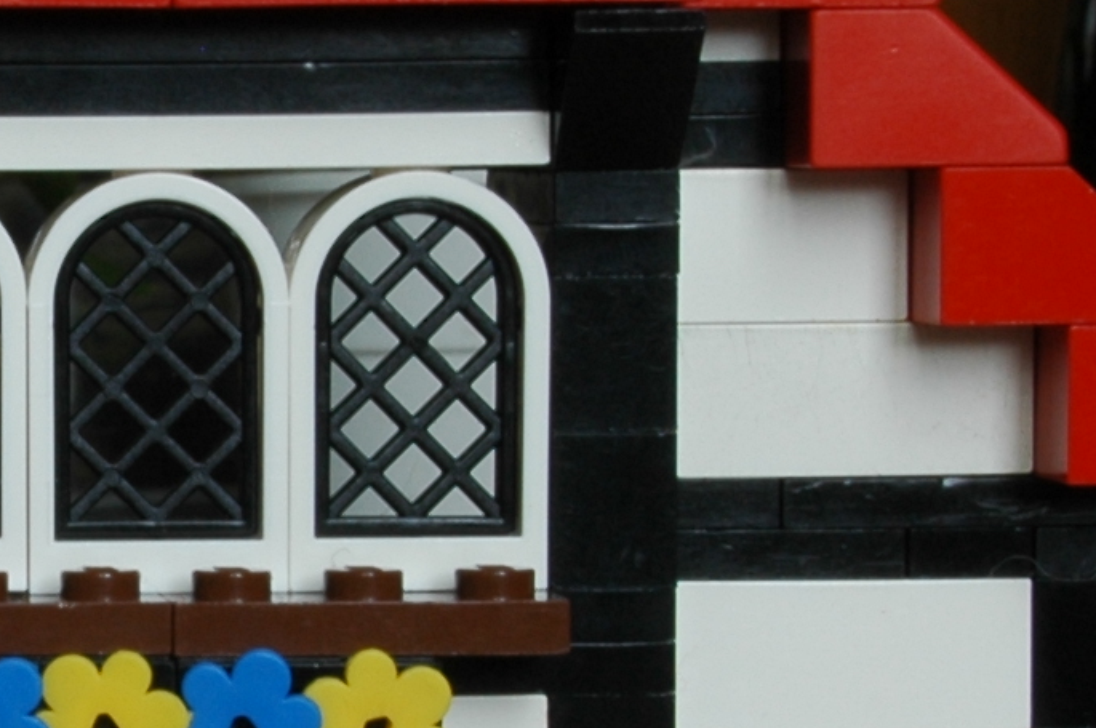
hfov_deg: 10.0
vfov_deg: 6.7
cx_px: -162
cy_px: 590
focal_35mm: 204
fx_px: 6209
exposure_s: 1/2
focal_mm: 31
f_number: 25
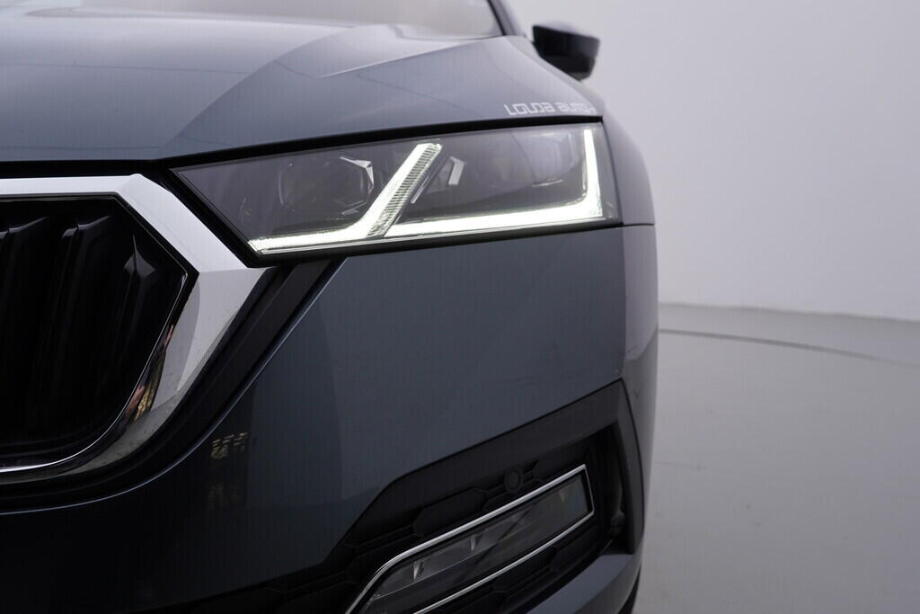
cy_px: 307
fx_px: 920
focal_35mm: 36
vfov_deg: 36.9
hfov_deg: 53.1
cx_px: 460
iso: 125
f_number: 4.5
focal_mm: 24
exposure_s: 1/100
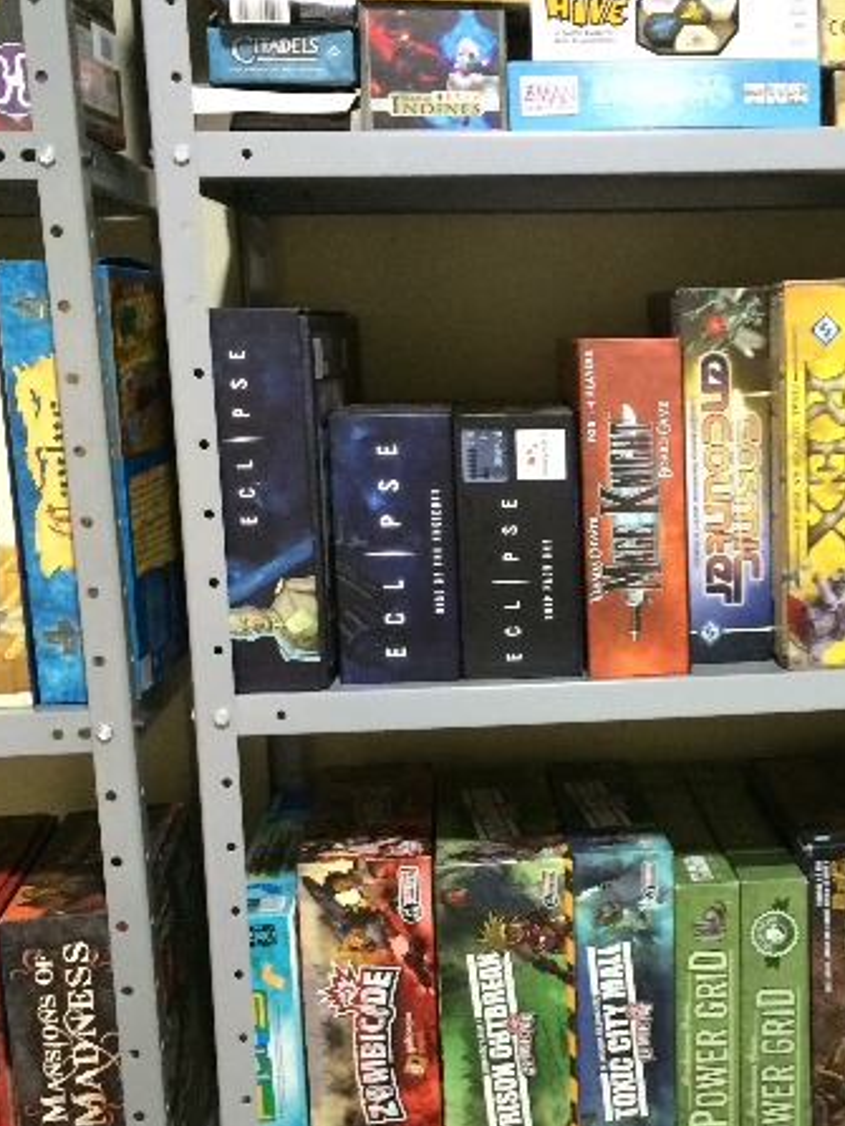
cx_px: 684
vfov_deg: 36.6
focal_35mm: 52
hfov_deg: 27.5
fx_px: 1691
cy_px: 682
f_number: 2.2
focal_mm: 4.15
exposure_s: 1/20
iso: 250
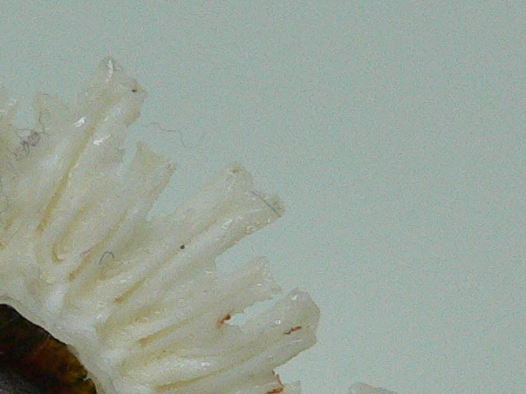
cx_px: -3
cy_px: 446
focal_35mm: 117
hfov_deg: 16.5
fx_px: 1777
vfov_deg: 12.4
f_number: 2.8
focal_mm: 4.6
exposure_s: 1/60
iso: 200
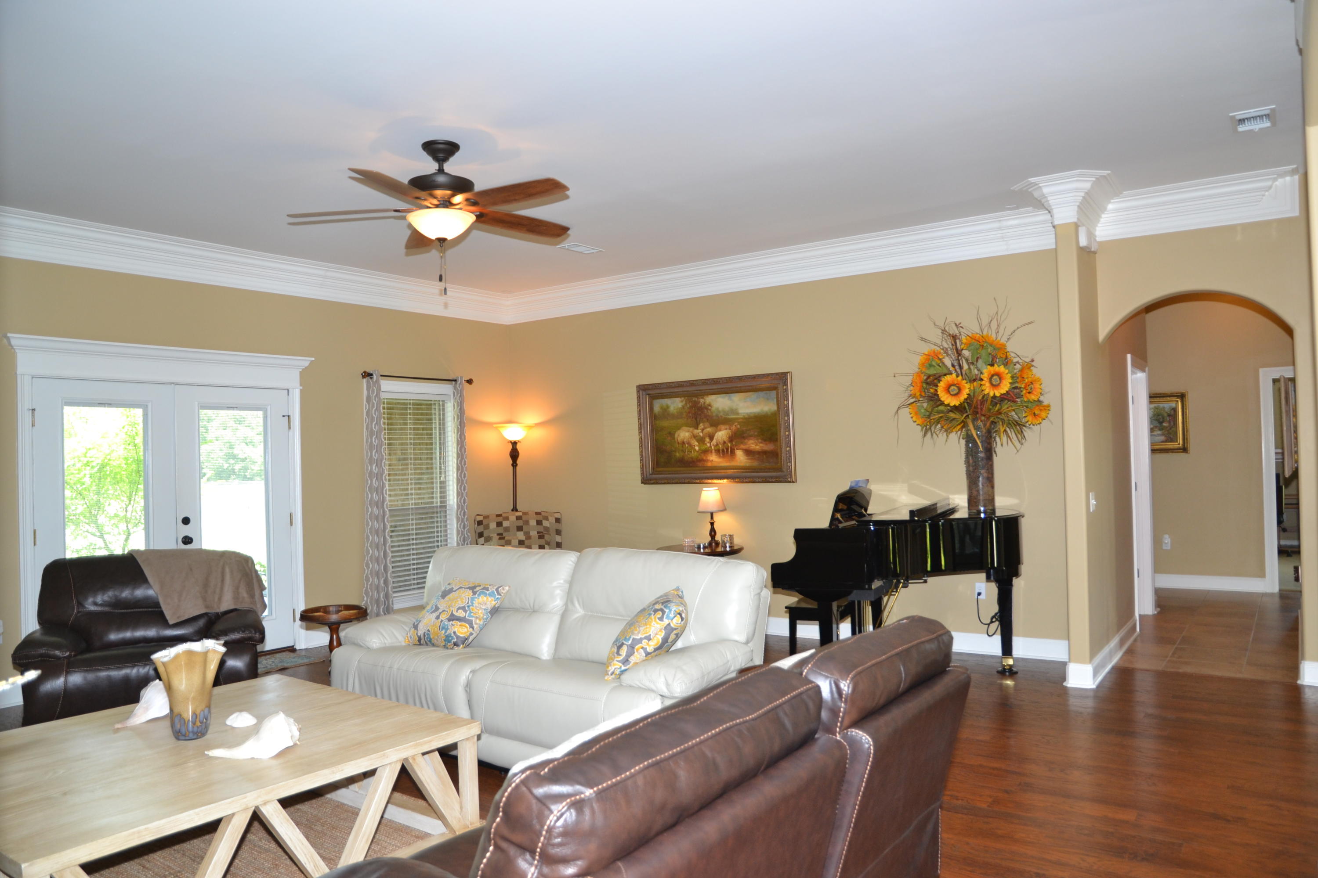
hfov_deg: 73.7
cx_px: 659
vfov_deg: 53.1
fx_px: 879
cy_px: 439
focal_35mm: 24
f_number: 3.5
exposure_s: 1/60
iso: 400
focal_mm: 16
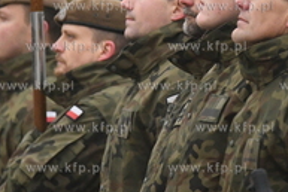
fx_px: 7485
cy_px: 26
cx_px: 145
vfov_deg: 1.5
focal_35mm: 935
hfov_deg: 2.2
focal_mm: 300
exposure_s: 1/3200
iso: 9000
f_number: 5.6
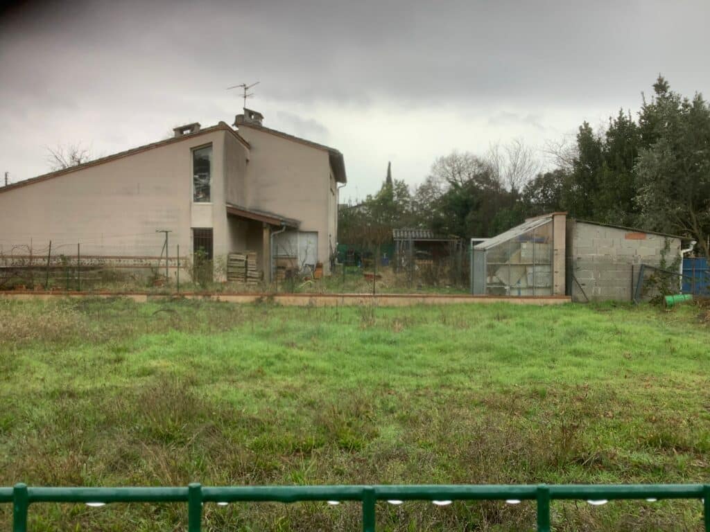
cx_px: 355
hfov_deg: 58.4
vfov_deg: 45.4
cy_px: 266
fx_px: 636
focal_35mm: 31
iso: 25
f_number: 2.4
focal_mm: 3.3
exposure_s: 1/162
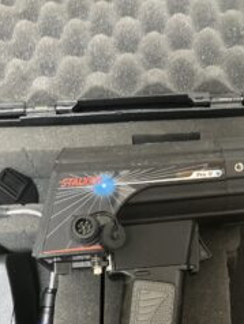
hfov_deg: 30.9
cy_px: 229
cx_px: 134
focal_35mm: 47
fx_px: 441
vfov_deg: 39.7
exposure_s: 1/15
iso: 640
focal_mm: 3.99
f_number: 1.8
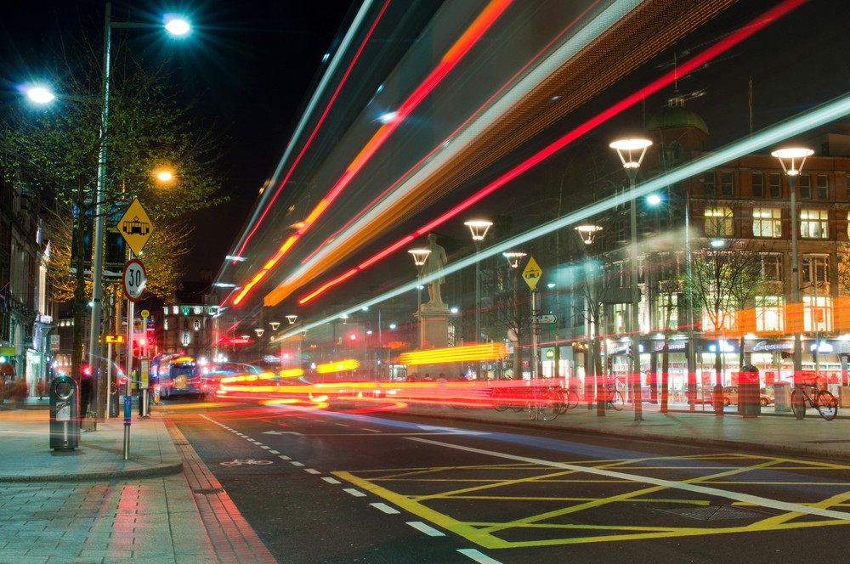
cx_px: 425
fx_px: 1132
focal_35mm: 48
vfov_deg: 28.0
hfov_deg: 41.2
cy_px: 282
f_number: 22
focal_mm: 32
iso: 100
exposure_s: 20
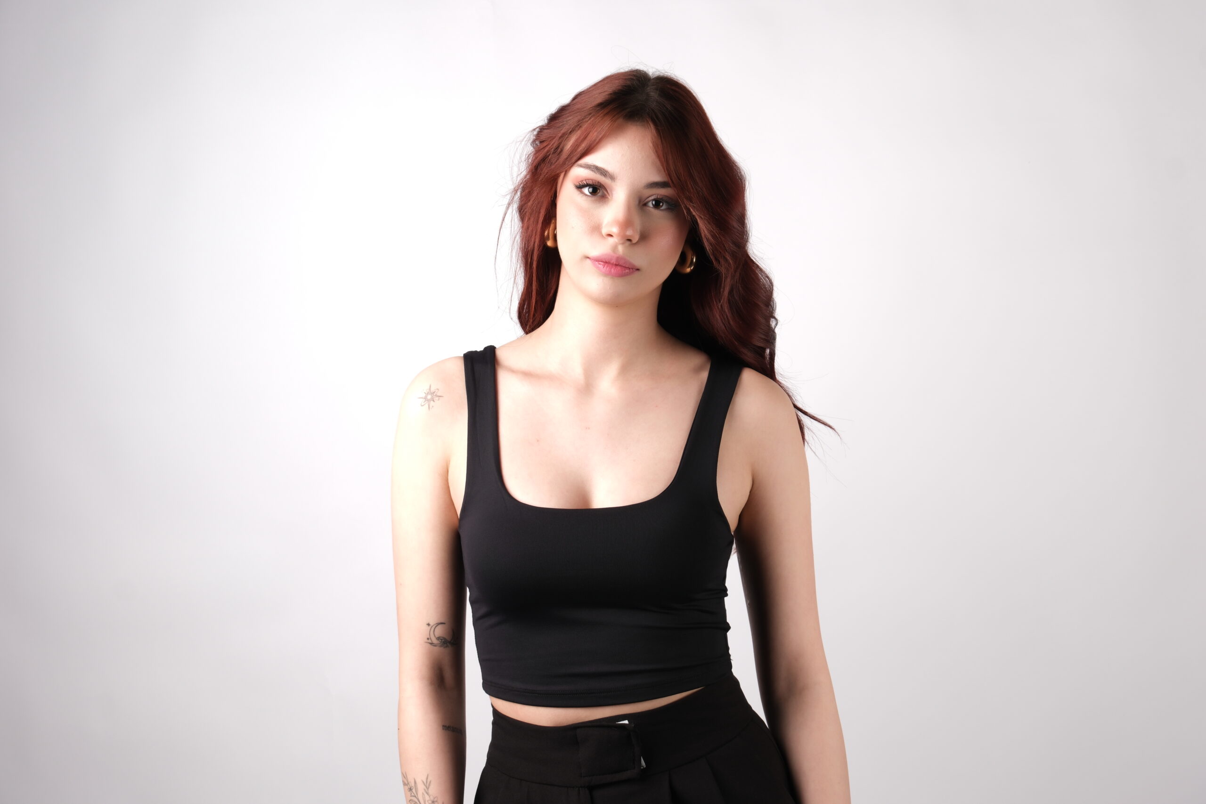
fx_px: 1474
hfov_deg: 44.5
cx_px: 603
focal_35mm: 44
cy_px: 402
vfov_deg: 30.5
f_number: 8
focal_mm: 29.2
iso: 100
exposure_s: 1/125
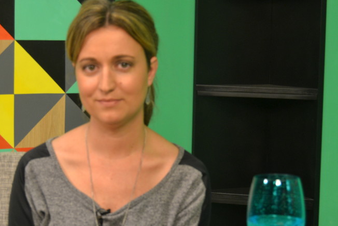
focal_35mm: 99
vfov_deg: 13.8
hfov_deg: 20.6
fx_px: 930
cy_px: 140
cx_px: 145
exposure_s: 1/60
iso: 720
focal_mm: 42
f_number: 5
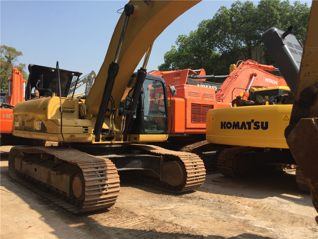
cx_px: 159
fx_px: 266
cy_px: 120
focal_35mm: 29
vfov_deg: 48.2
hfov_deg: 61.7
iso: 32
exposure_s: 1/1199
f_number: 2.2
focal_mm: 4.15
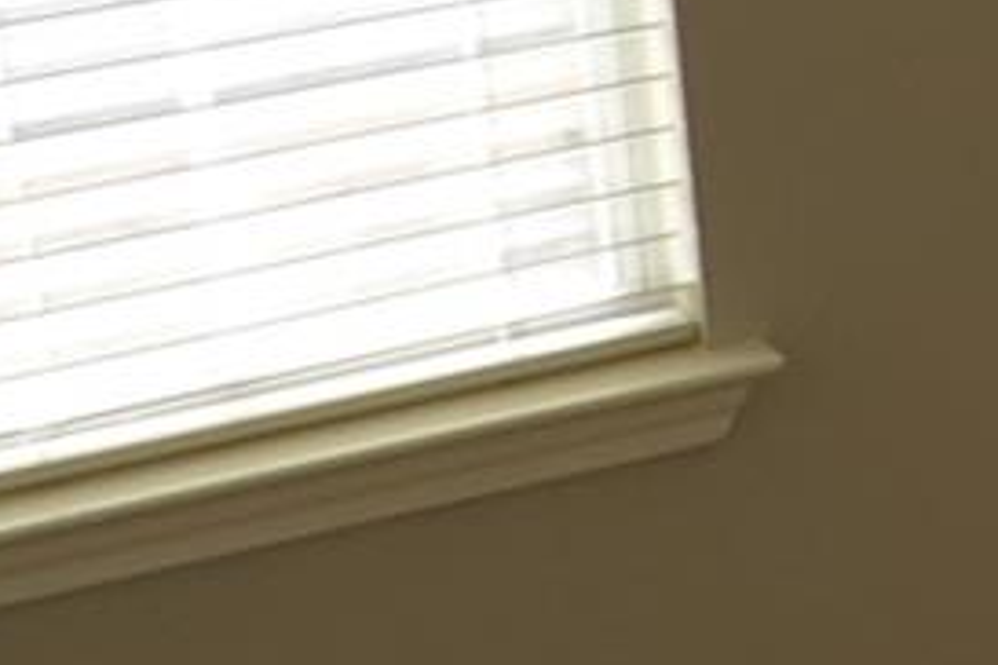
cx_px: 3407
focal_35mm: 180
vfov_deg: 7.5
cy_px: -312
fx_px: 4990
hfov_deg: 8.6
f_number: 2.8
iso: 100
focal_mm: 9
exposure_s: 1/60
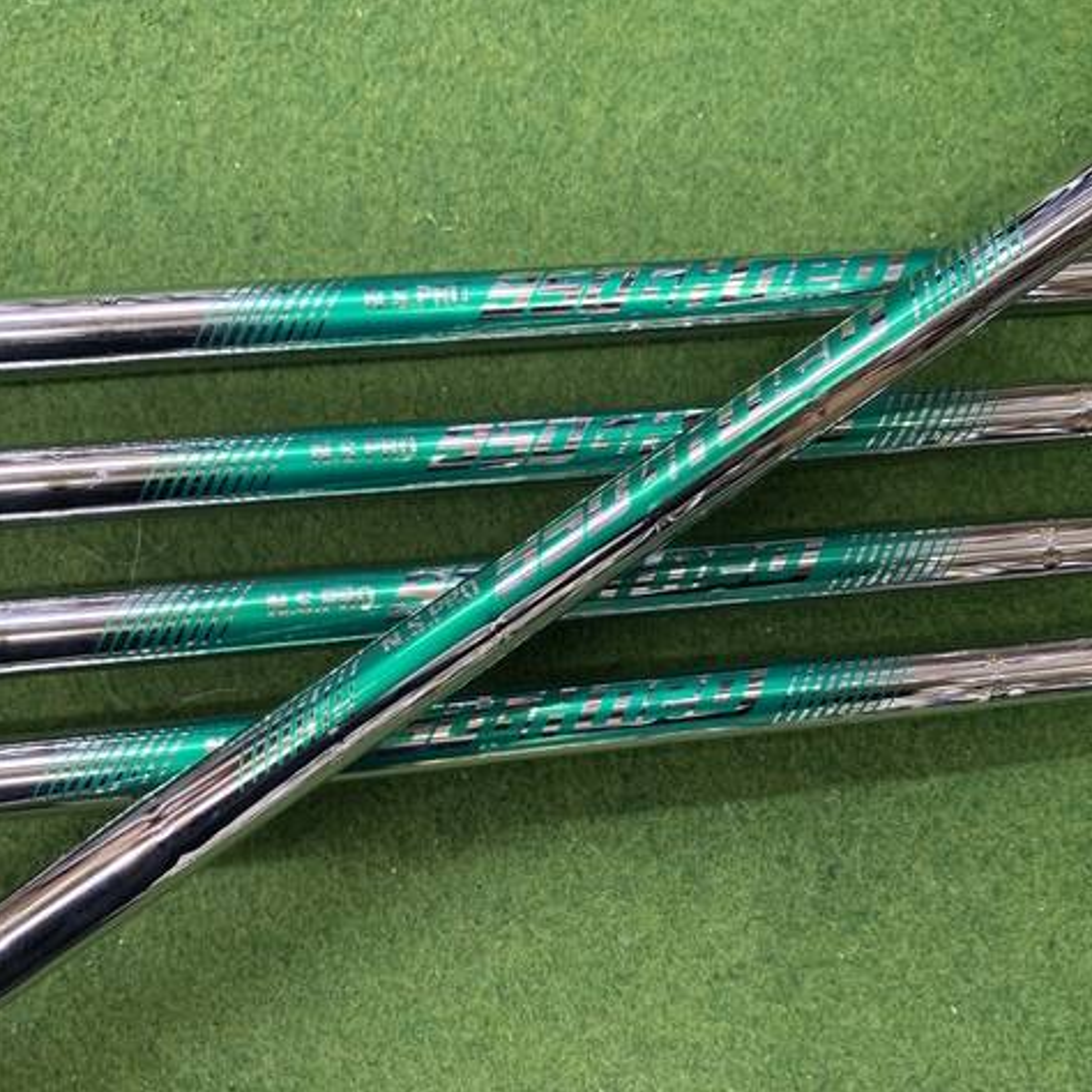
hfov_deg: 52.5
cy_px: 544
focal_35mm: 31
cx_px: 583
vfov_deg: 52.5
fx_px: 1106
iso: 400
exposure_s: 1/60
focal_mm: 4.25
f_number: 1.8
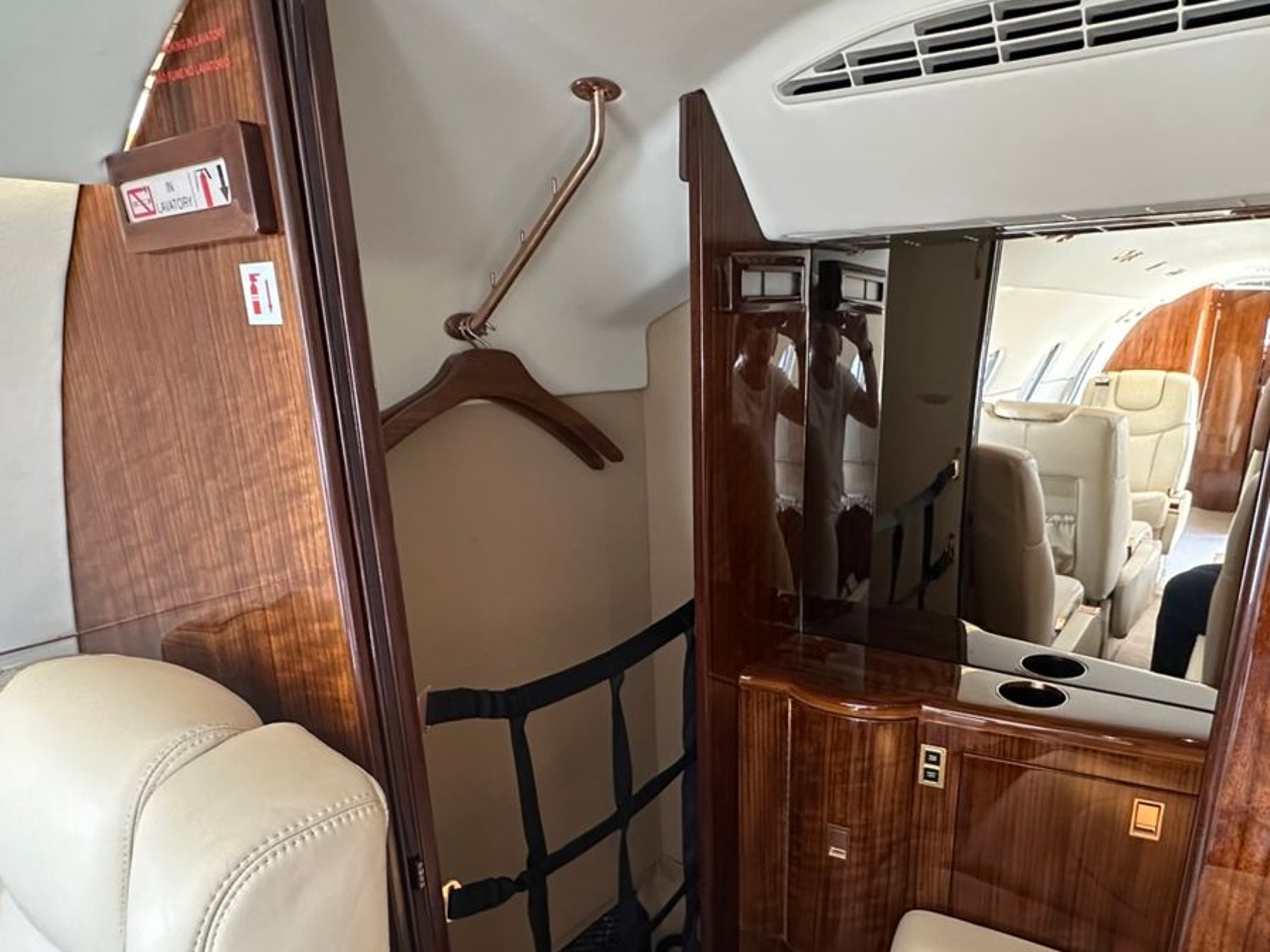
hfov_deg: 69.2
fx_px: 917
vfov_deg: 53.8
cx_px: 703
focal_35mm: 25
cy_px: 632
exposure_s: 1/60
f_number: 2.2
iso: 500
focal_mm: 2.22
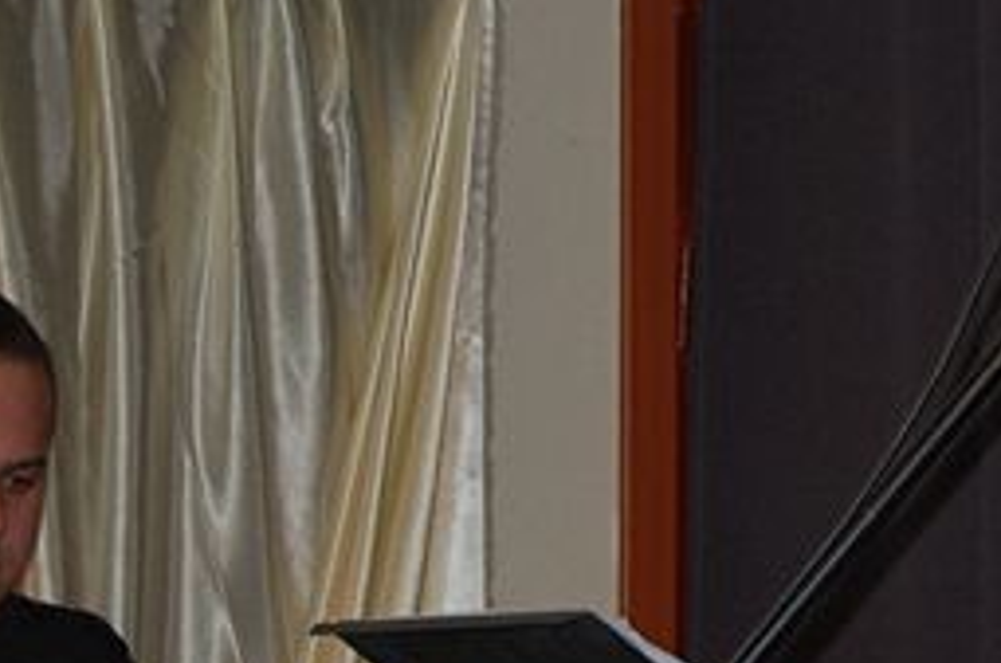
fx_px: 5939
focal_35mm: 214
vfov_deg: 6.4
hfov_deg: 9.6
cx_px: 1040
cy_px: 437
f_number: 5.6
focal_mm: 52
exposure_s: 1/60
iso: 400
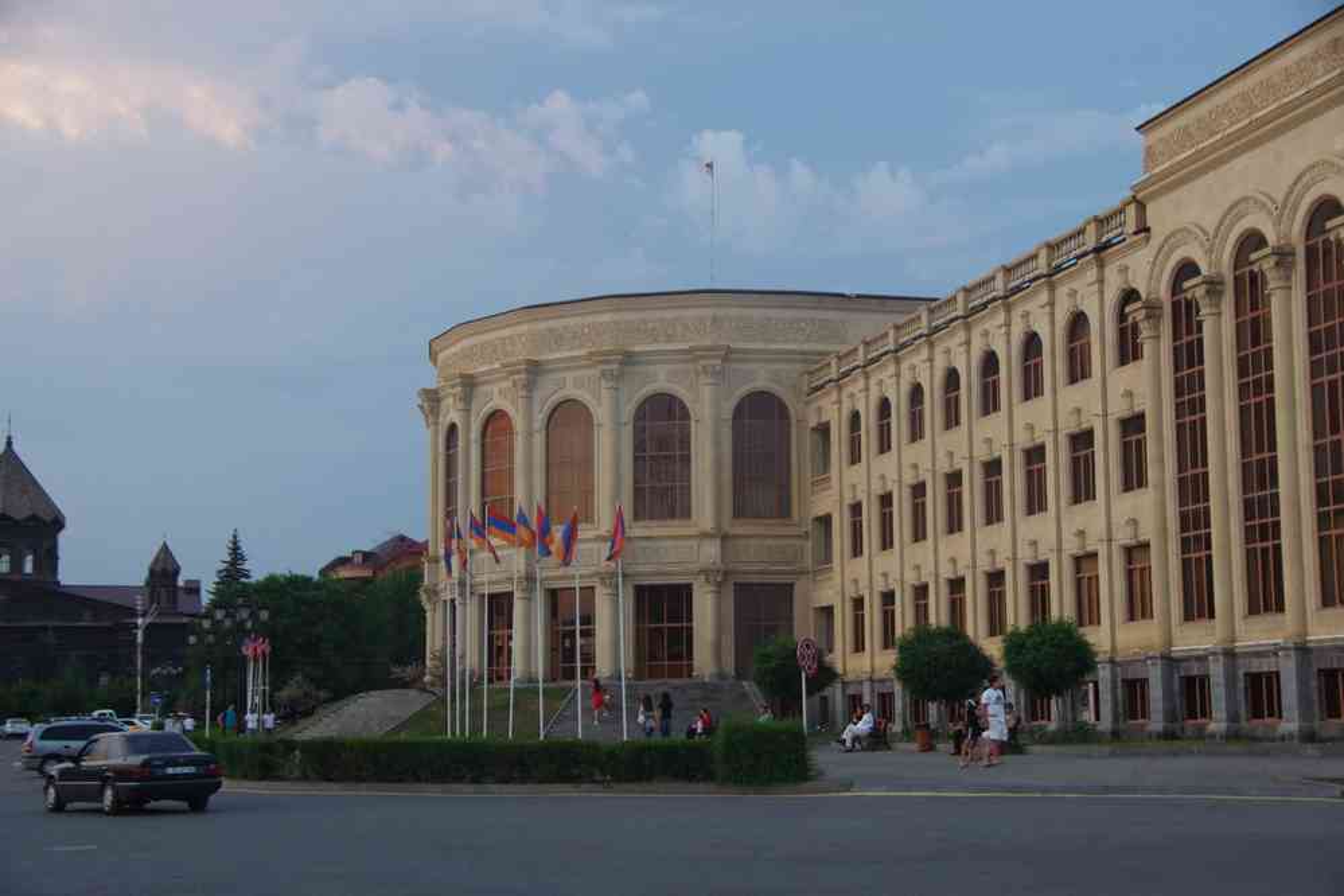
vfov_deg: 25.8
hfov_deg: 37.9
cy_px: 448
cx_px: 672
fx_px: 1960
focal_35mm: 52
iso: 1600
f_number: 6.3
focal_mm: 35
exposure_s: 1/60
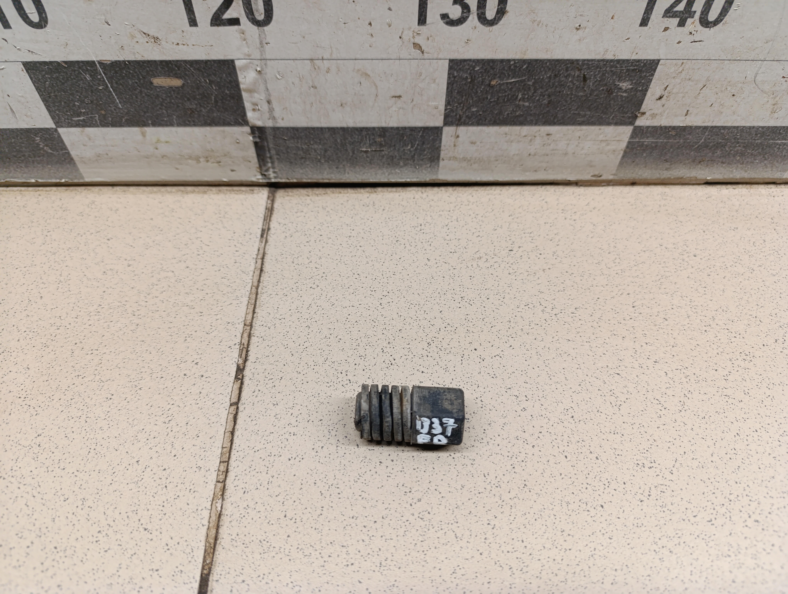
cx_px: 394
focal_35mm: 23
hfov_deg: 73.8
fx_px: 524
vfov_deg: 59.0
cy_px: 297
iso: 400
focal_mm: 6.14
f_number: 1.6
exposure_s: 1/100
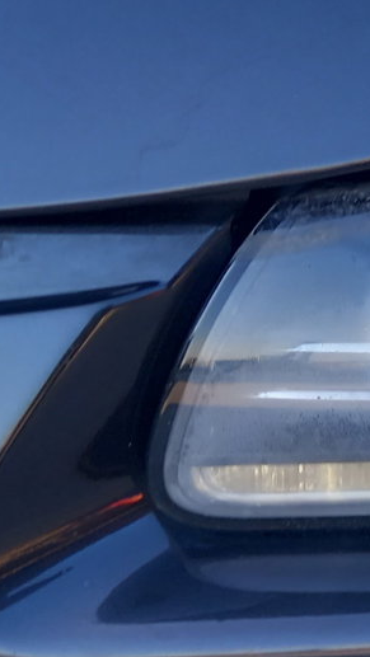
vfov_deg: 23.3
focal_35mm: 91
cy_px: 221
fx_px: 1586
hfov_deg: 10.9
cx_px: 932
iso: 25
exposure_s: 1/50
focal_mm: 4
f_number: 1.8
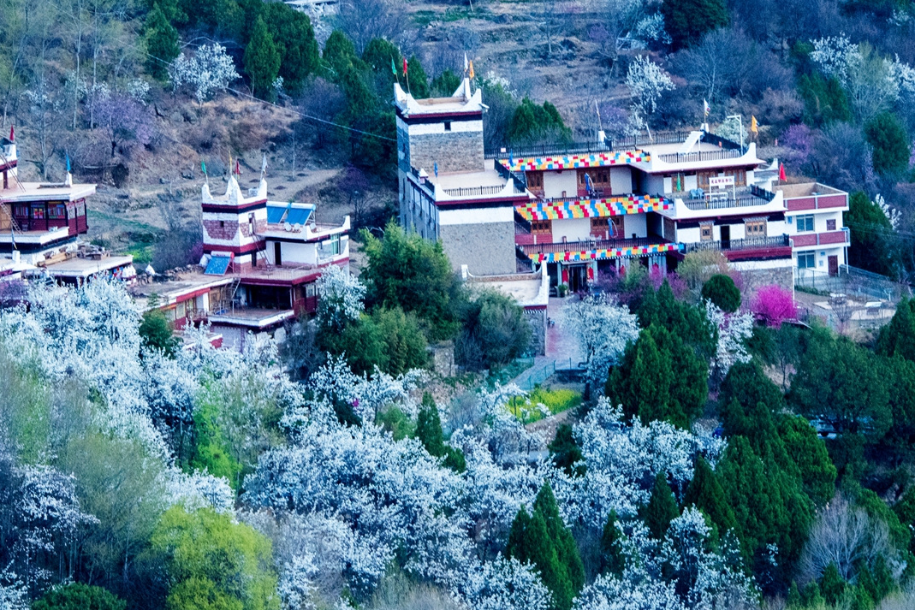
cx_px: 472
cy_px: 121
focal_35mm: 393
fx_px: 9989
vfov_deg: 3.5
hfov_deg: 5.2
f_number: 13
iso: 1600
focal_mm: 210
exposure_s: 1/250
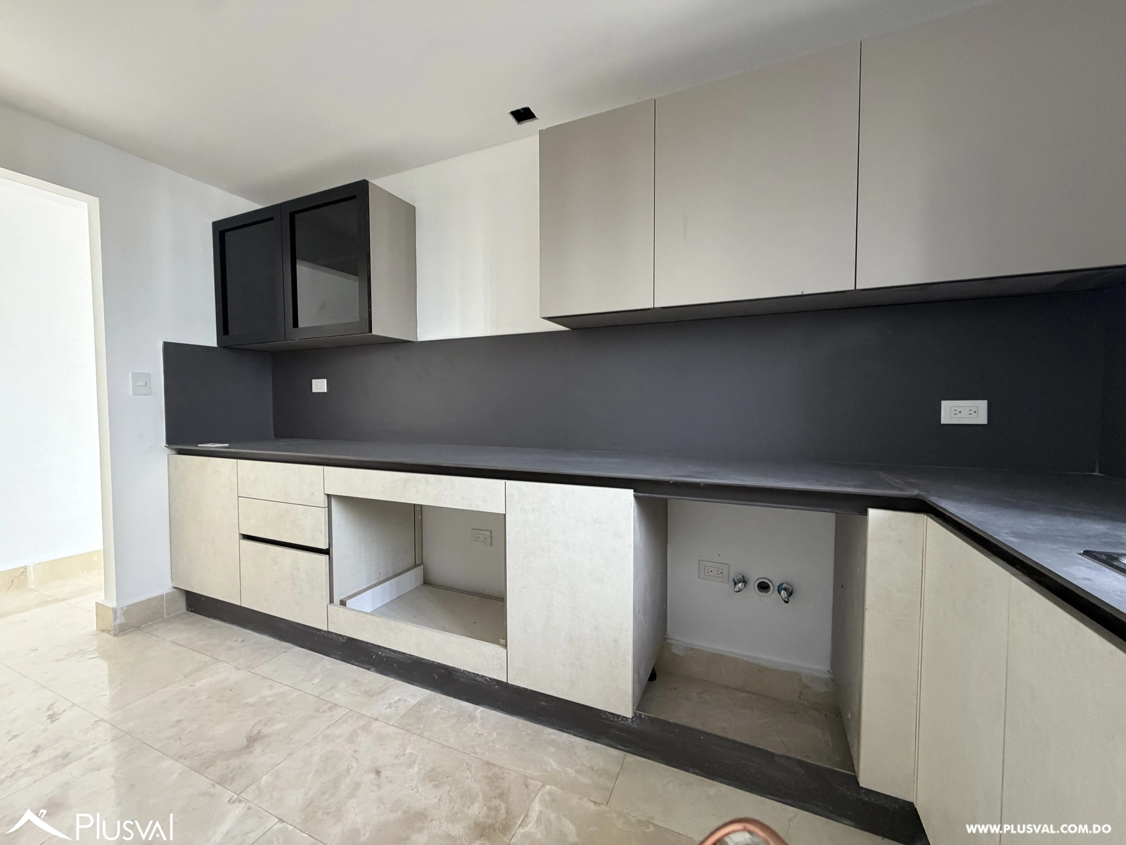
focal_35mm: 14
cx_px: 563
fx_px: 455
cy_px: 422
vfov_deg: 85.7
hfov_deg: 102.1
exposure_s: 1/60
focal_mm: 2.22
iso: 400
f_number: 2.2
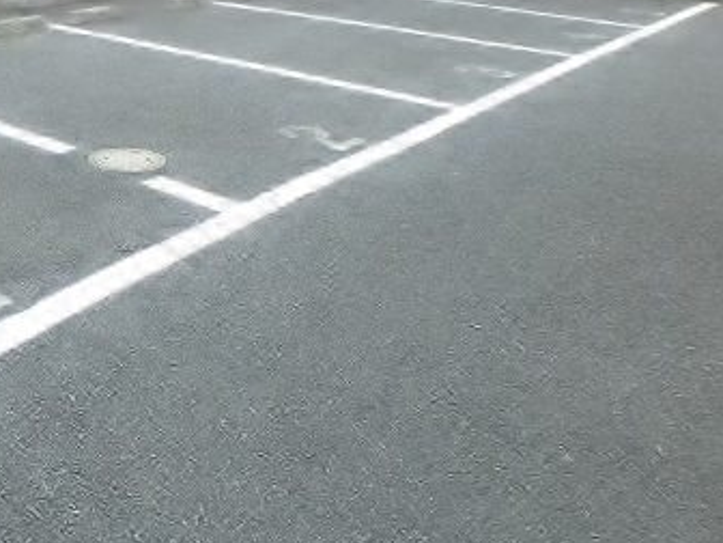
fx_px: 835
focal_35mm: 40
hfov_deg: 42.9
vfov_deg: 35.5
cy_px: 172
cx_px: 75
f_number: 3.5
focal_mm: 3.7
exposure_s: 1/200
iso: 125
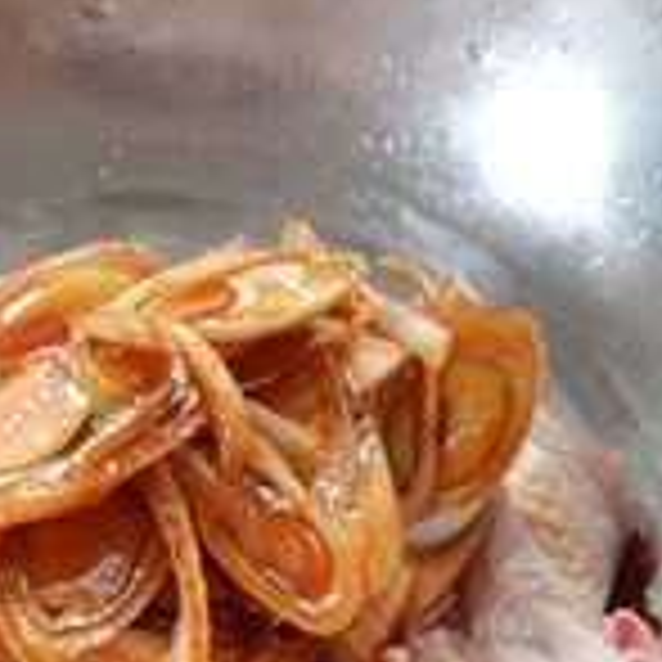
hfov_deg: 23.0
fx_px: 1623
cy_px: 790
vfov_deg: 21.4
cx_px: 216
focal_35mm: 75
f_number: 3.4
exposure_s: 1/25
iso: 125
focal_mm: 4.5
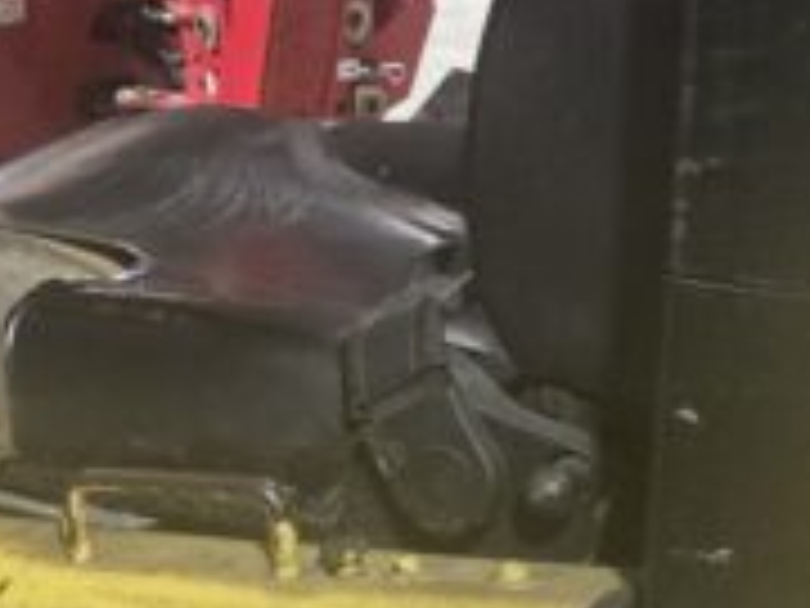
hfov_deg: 18.5
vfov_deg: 14.5
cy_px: 320
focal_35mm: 102
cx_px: -94
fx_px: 2387
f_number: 1.8
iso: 800
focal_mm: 5.4
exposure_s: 1/120
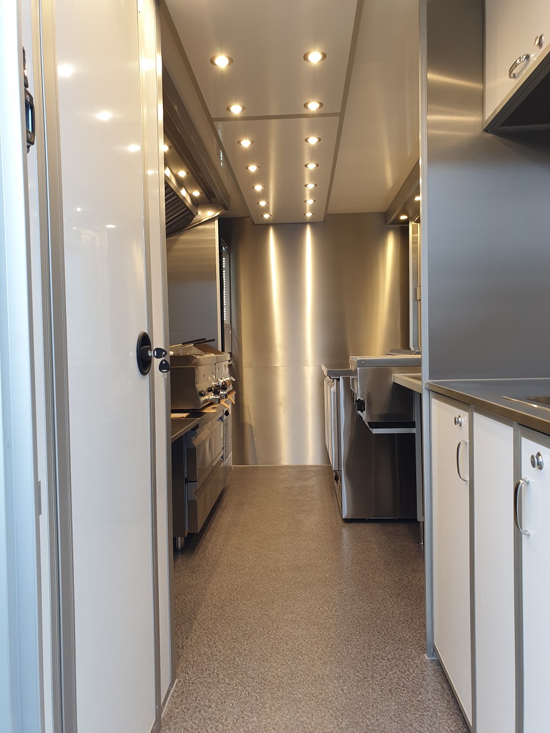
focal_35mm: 26
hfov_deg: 53.1
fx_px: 551
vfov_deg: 67.3
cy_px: 366
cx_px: 275
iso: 64
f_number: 2.4
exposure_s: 1/50
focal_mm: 4.3
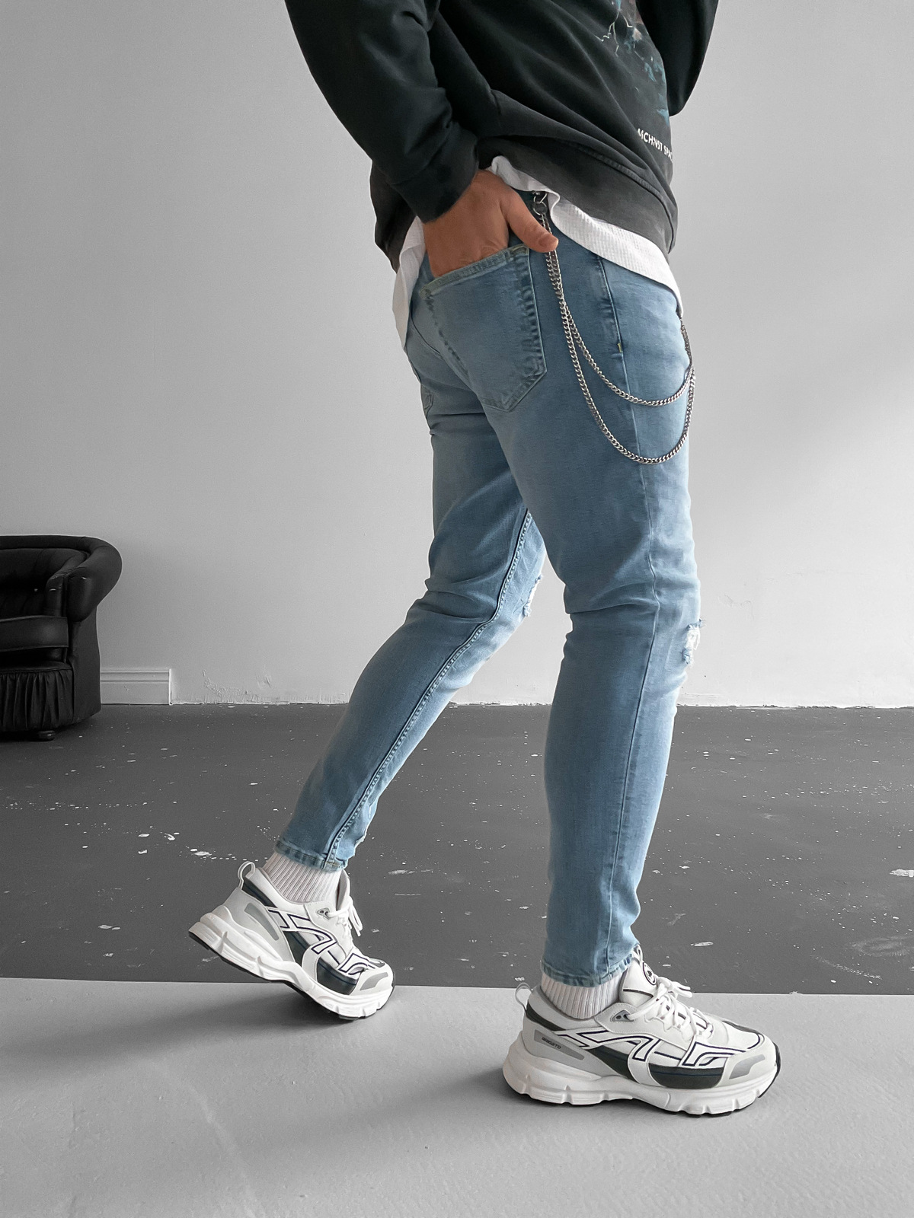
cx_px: 457
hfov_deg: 48.2
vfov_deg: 61.7
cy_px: 609
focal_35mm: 29
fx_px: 1021
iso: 200
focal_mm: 3
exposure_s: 1/60
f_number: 1.8
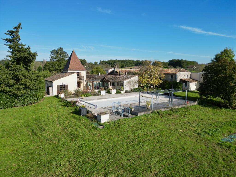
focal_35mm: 24
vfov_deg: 56.8
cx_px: 118
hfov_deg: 71.6
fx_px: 164
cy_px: 88
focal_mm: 6.72
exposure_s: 1/2500
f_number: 1.7
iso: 110
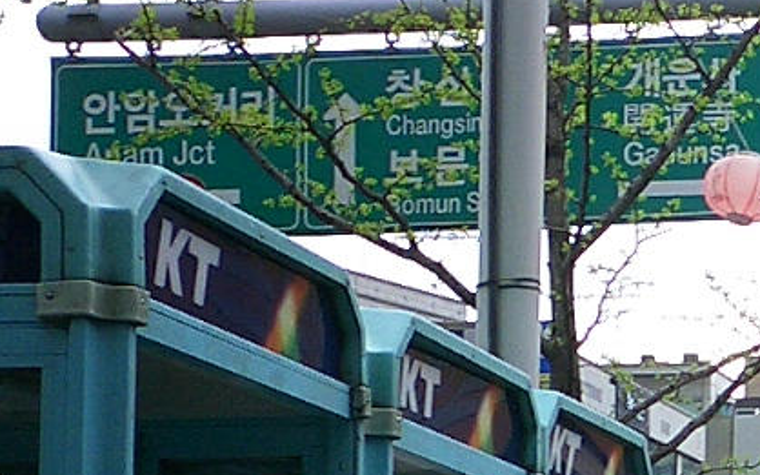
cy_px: 662
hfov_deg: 16.1
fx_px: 2485
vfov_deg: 10.6
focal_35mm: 120
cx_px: 1091
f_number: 3.5
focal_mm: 5.6
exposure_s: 1/250
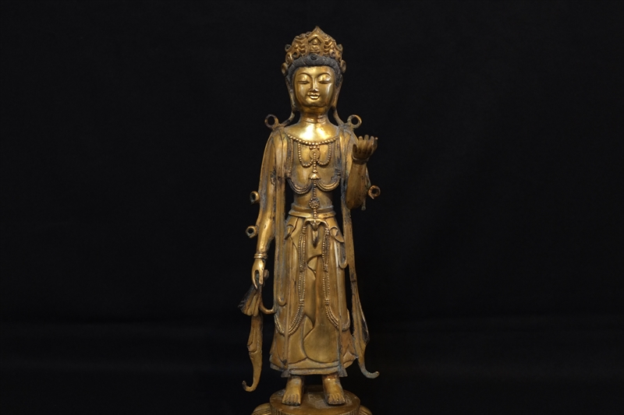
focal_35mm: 35
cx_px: 312
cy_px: 208
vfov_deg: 37.8
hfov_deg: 54.4
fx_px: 607
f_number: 3.2
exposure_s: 1/30
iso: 800
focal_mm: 23.3
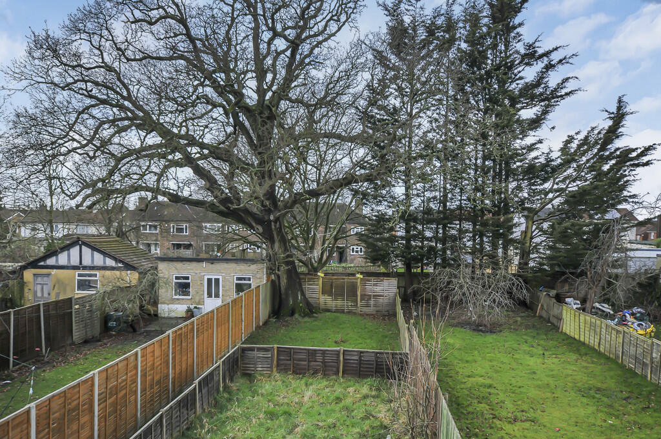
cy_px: 220
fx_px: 550
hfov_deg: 62.0
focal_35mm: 30
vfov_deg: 43.5
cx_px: 330
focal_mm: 20
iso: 200
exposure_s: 1/400
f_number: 5.6
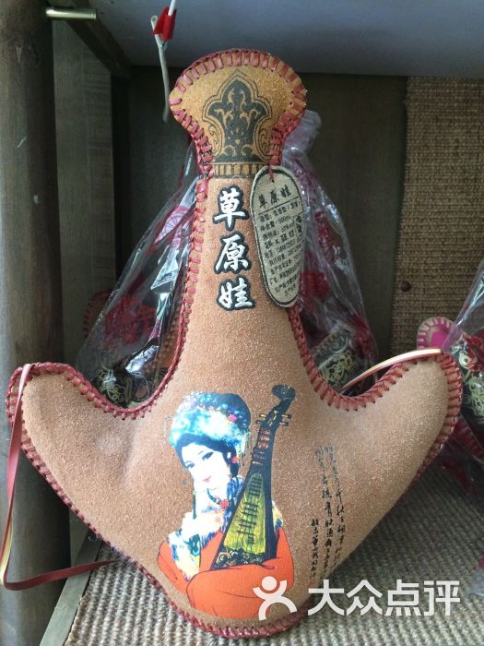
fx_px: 541
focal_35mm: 29
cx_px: 242
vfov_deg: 61.7
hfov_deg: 48.2
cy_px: 323
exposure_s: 1/33
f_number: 2.2
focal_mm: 4.15
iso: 320
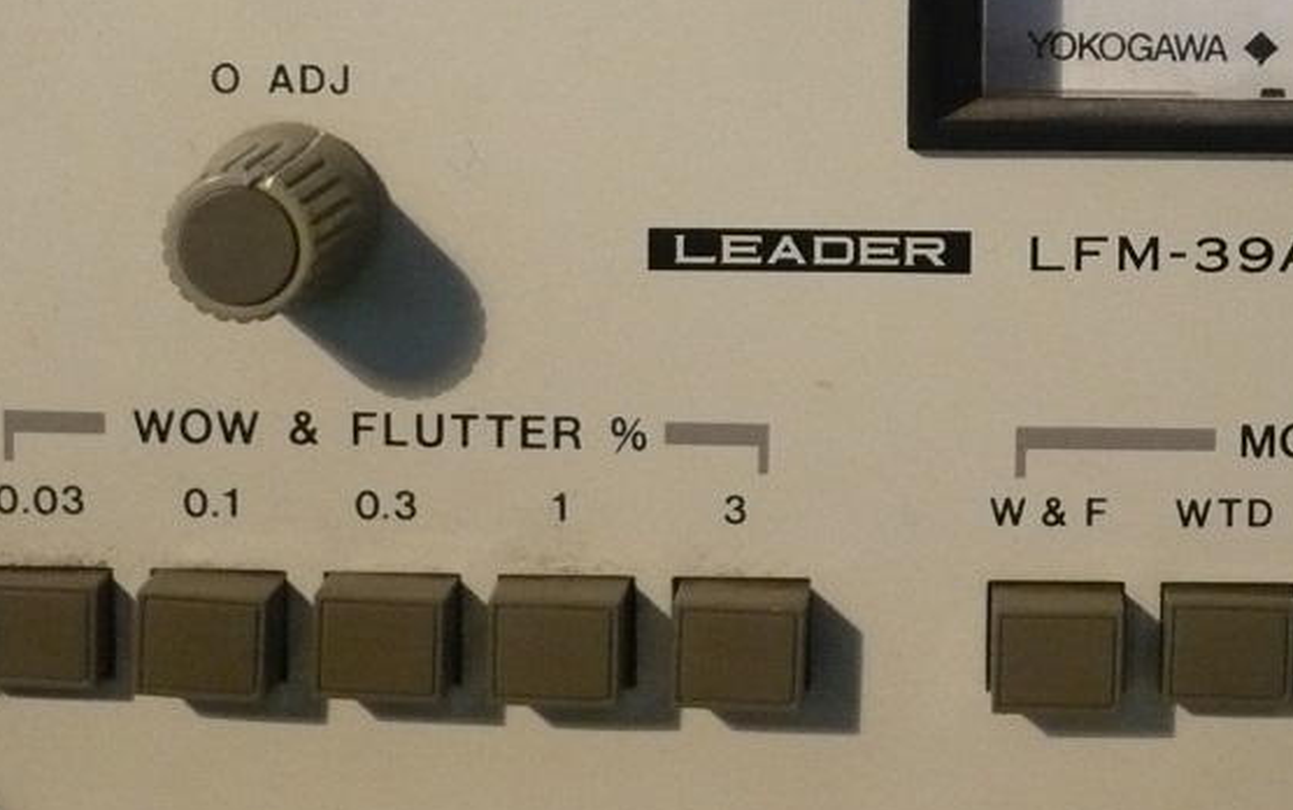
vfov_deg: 15.5
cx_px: 1043
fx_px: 2891
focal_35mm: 82
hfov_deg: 24.8
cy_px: -95
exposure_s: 1/25
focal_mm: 5.8
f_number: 2.8
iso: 400
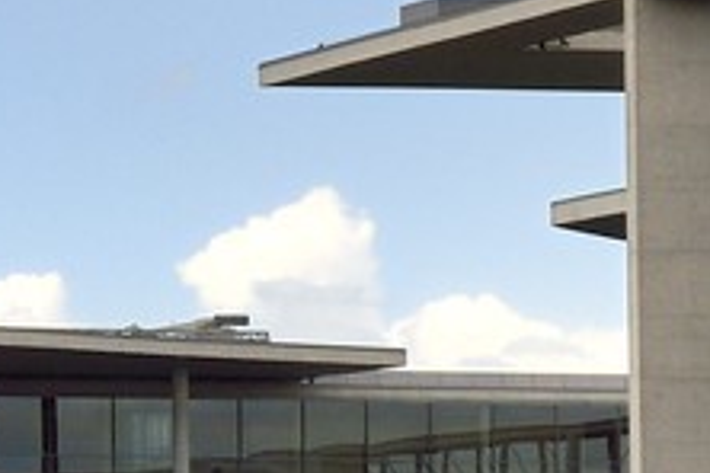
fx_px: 5403
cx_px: -1478
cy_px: 422
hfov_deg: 6.7
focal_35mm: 274
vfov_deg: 5.0
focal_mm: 38
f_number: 16
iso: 400
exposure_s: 1/250
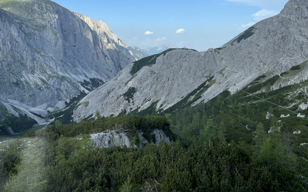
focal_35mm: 33
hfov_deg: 58.1
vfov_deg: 37.7
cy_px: 58
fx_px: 277
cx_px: 155
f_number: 1.6
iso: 32
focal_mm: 4.2
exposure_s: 1/1553
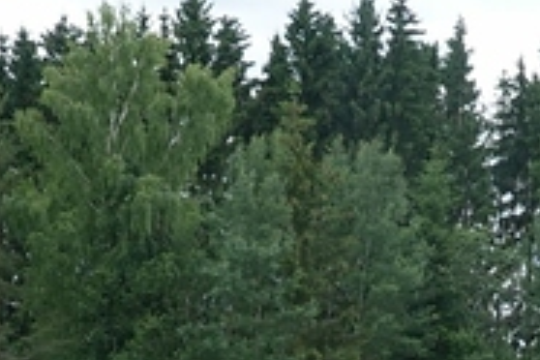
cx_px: 285
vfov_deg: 7.3
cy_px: 692
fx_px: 2745
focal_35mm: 183
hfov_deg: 11.2
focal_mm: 12.76
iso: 125
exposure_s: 1/100
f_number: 7.1
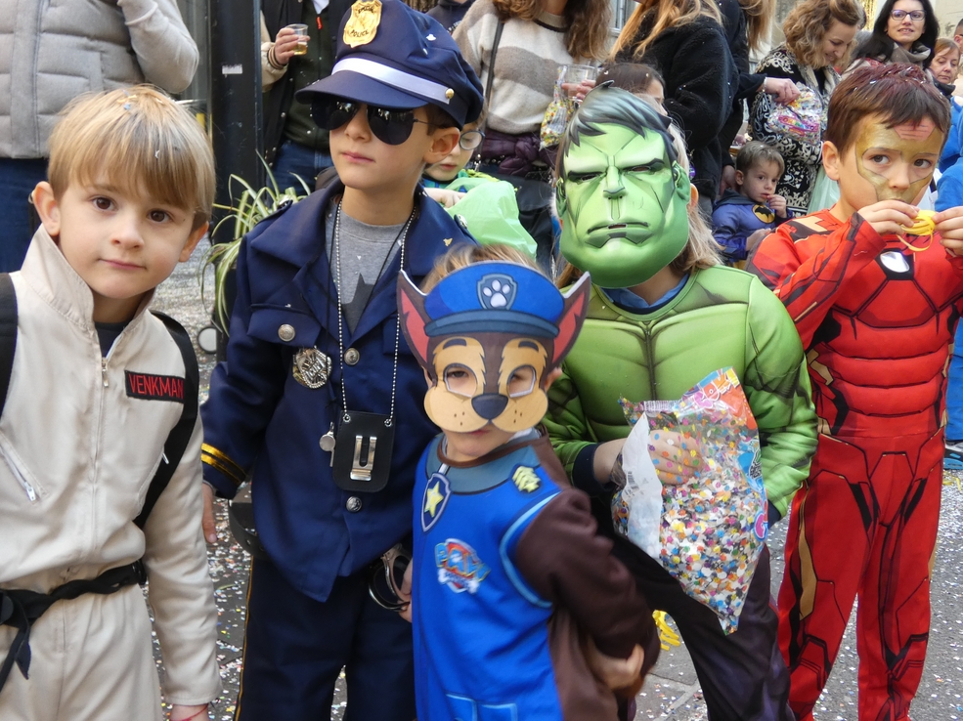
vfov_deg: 36.8
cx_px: 446
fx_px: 1085
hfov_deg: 47.8
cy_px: 354
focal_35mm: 39
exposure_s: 1/80
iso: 200
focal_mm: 5.8
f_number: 3.4
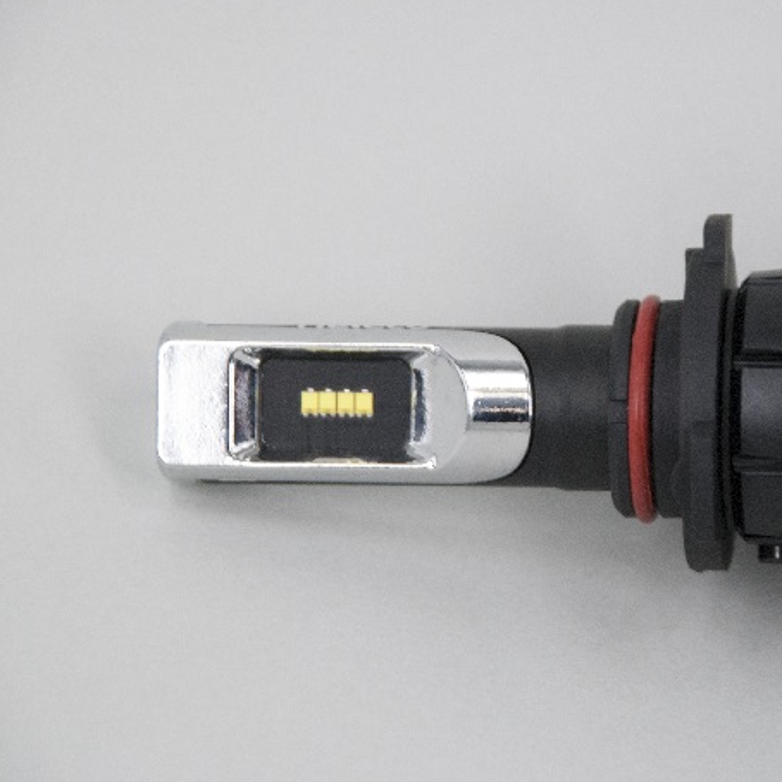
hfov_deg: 5.8
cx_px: 629
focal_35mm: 304
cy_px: 361
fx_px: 7763
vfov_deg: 5.8
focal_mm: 135
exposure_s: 1/160
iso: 320
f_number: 5.6
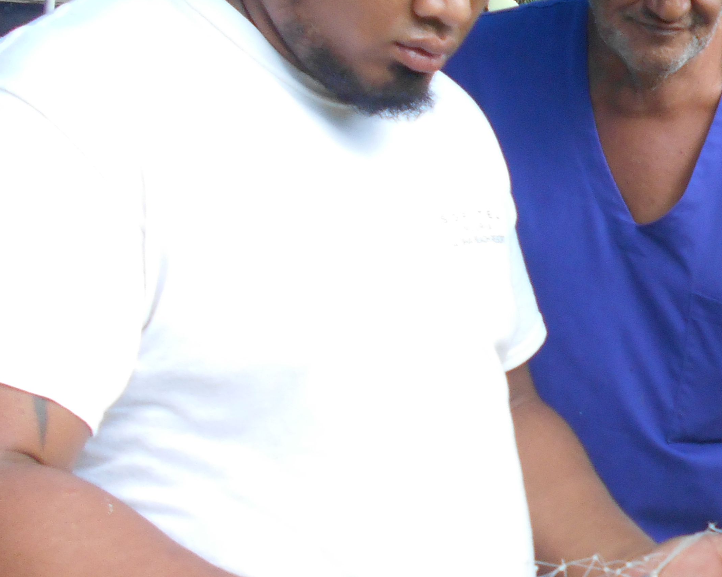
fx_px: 1517
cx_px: 846
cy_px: 288
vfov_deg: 21.6
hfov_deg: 24.5
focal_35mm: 71
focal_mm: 5.1
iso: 280
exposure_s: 1/250
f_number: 3.4
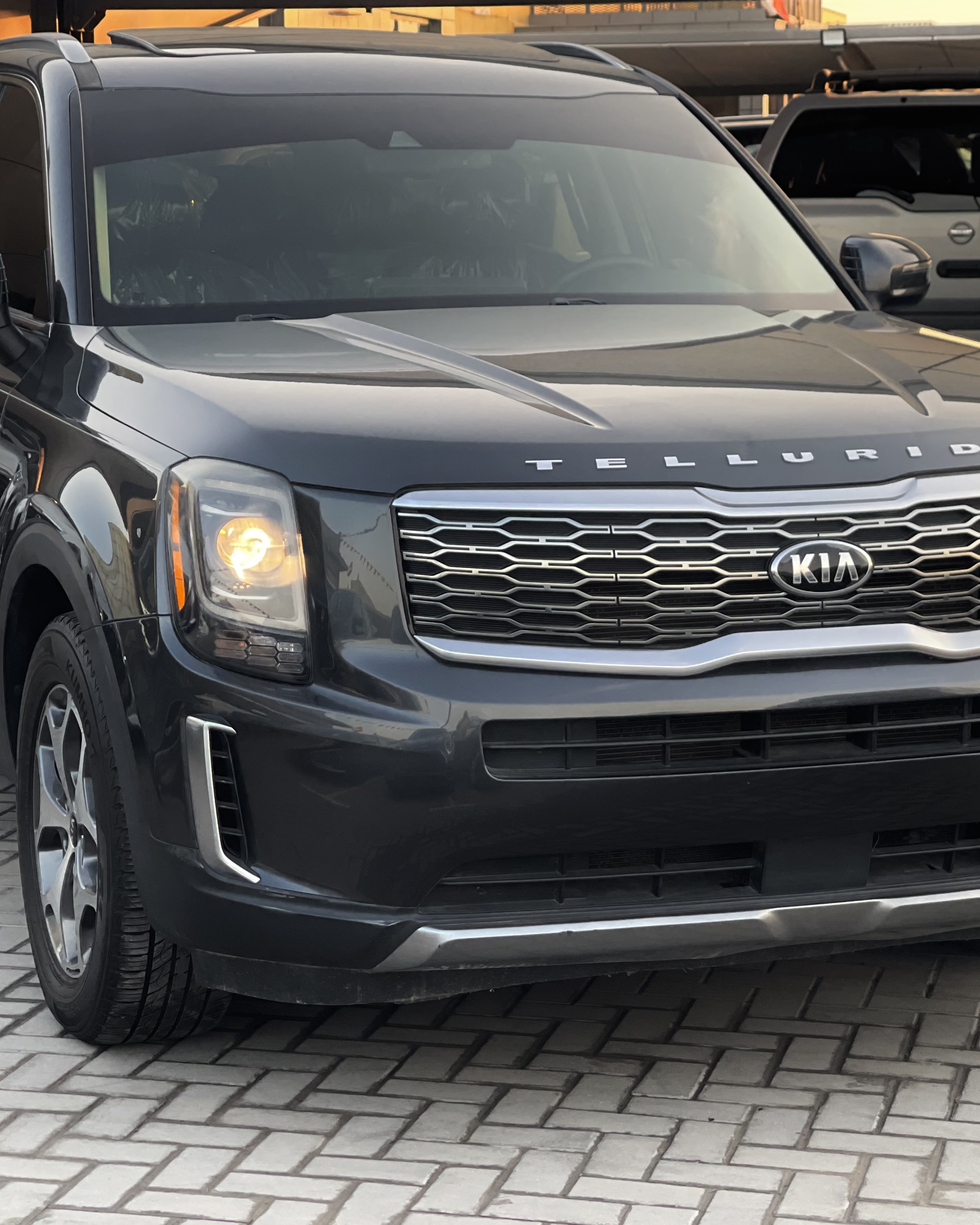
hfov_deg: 18.3
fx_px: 3046
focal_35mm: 84
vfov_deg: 22.7
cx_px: 498
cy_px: 611
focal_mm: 7.5
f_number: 2.2
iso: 80
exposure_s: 1/121
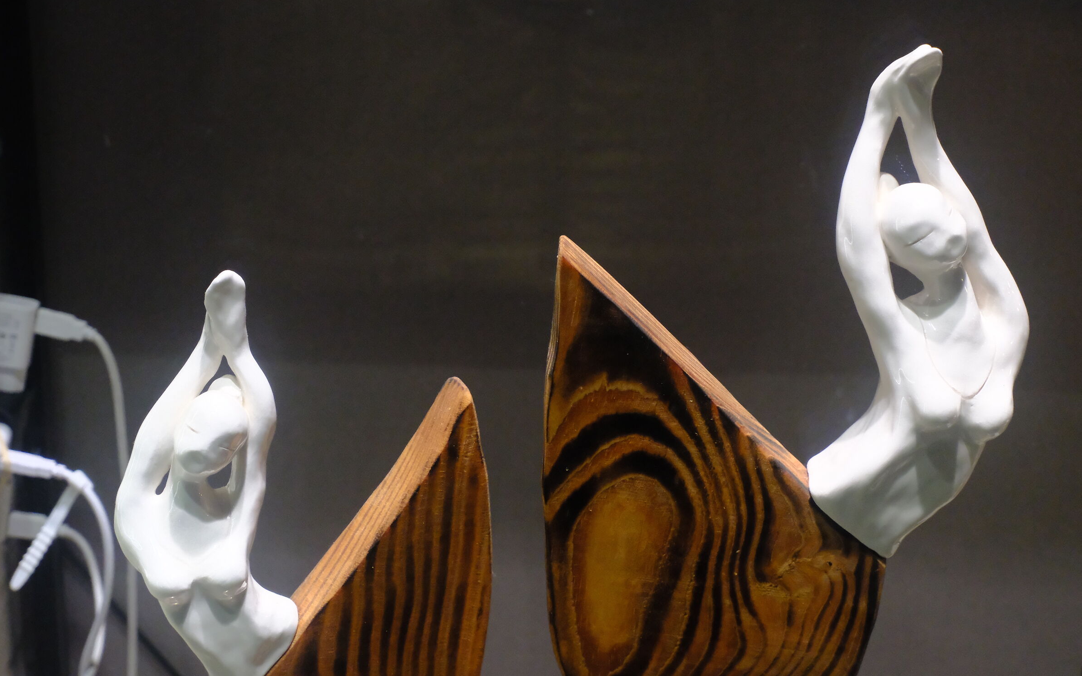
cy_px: 326
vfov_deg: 18.6
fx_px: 2064
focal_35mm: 70
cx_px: 538
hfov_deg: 29.4
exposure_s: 1/52
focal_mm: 45
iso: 6400
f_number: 5.6
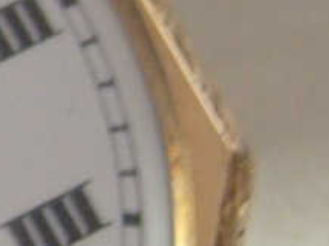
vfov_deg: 5.7
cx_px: -334
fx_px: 2479
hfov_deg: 7.3
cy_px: 145
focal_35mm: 261
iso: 155
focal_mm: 7.4
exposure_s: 1/30
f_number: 2.8
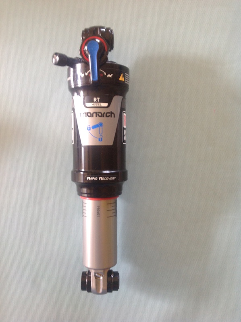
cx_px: 120
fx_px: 326
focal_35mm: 35
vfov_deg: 52.7
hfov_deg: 40.6
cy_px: 161
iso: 80
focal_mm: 4.28
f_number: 2.4
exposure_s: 1/15
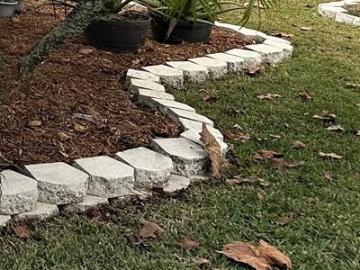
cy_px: -180
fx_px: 998
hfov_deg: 16.1
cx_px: -348
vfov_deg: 14.0
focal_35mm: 96
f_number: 1.78
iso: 80
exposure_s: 1/663
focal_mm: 6.86
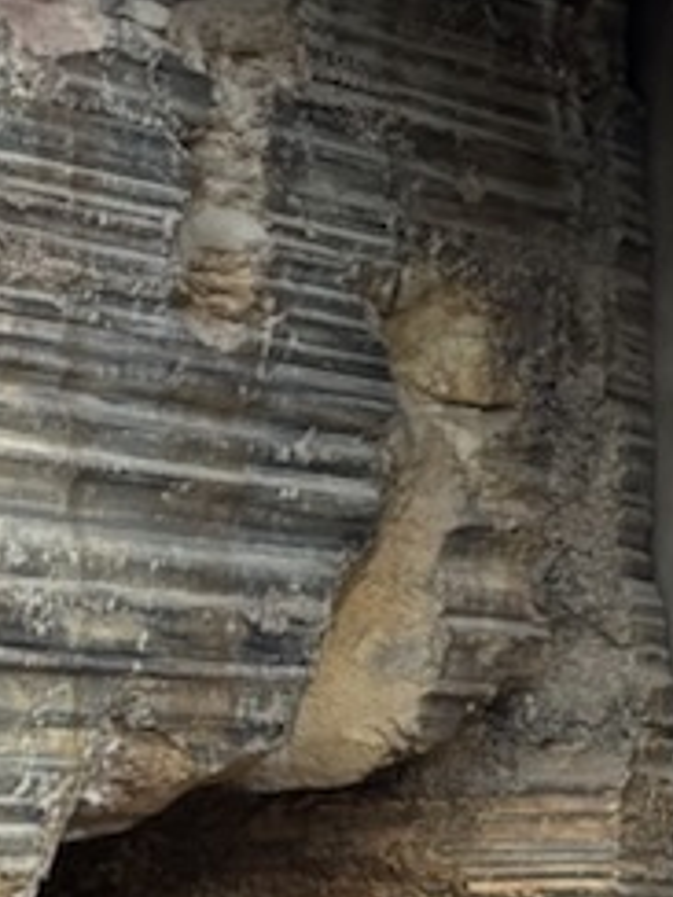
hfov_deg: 7.4
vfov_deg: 10.0
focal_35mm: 192
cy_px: 1357
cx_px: 1320
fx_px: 4977
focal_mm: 5.96
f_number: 1.6
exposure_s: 1/550
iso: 50
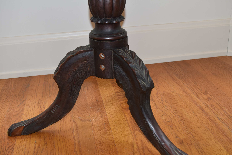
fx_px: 281
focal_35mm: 44
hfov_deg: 44.9
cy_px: 78
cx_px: 116
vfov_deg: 30.9
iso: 800
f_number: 6.3
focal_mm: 29
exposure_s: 1/100
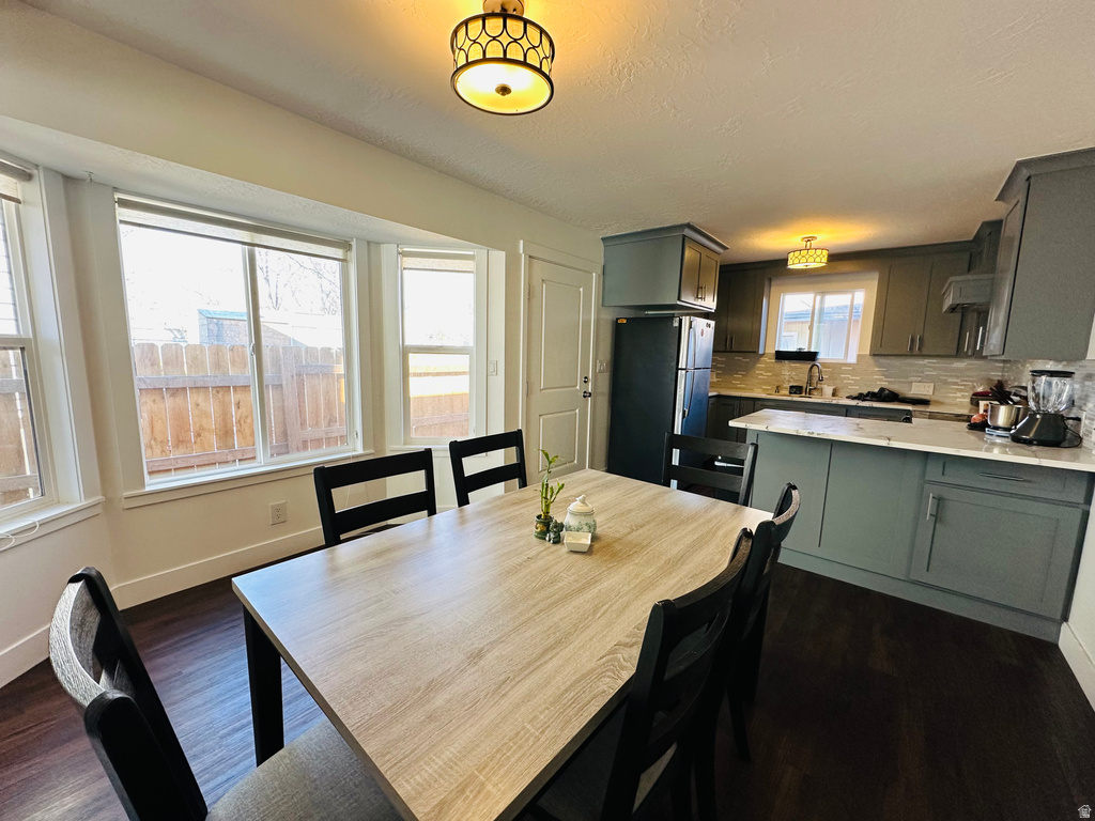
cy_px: 410
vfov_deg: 85.7
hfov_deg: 102.1
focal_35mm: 14
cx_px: 548
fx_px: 443
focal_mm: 2.22
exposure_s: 1/120
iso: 200
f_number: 2.2
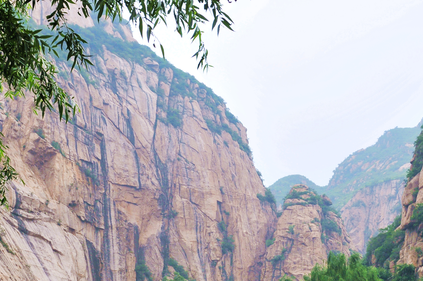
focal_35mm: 60
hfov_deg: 33.4
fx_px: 704
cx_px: 234
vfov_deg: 22.3
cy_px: 216
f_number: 6.3
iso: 200
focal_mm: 22
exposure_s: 1/80
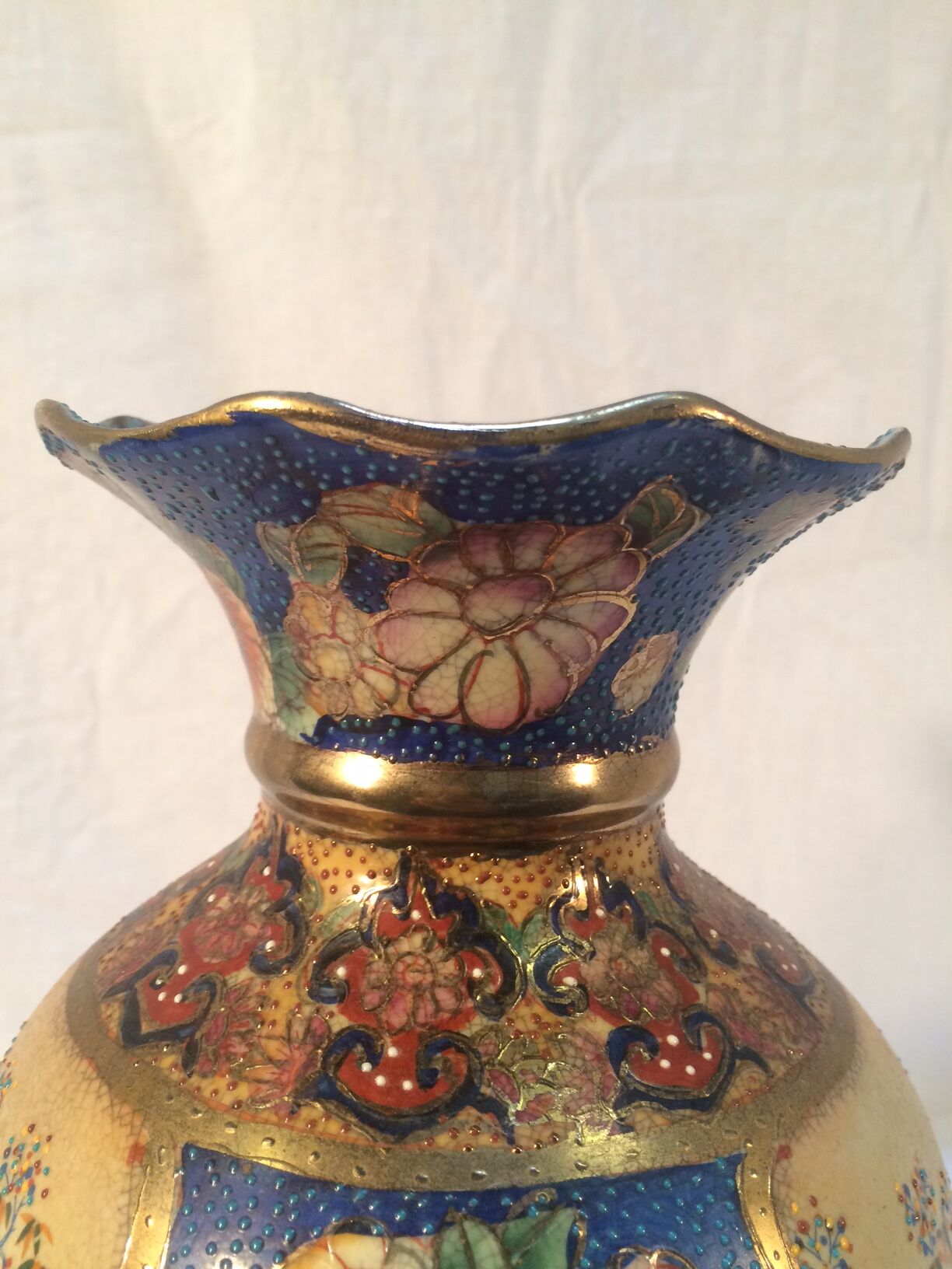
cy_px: 634
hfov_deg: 48.2
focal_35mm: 29
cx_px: 476
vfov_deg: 61.7
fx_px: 1063
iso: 64
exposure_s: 1/33
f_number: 2.2
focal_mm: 4.15
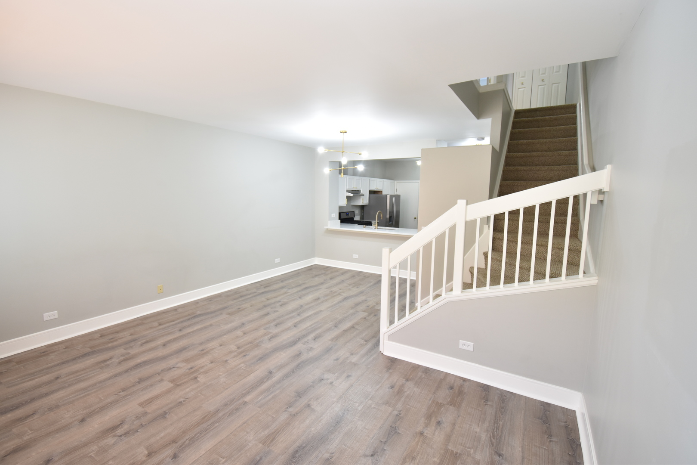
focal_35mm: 15
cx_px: 348
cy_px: 232
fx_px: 290
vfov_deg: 77.3
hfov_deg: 100.4
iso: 400
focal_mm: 10
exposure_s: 1/25
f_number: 4.5
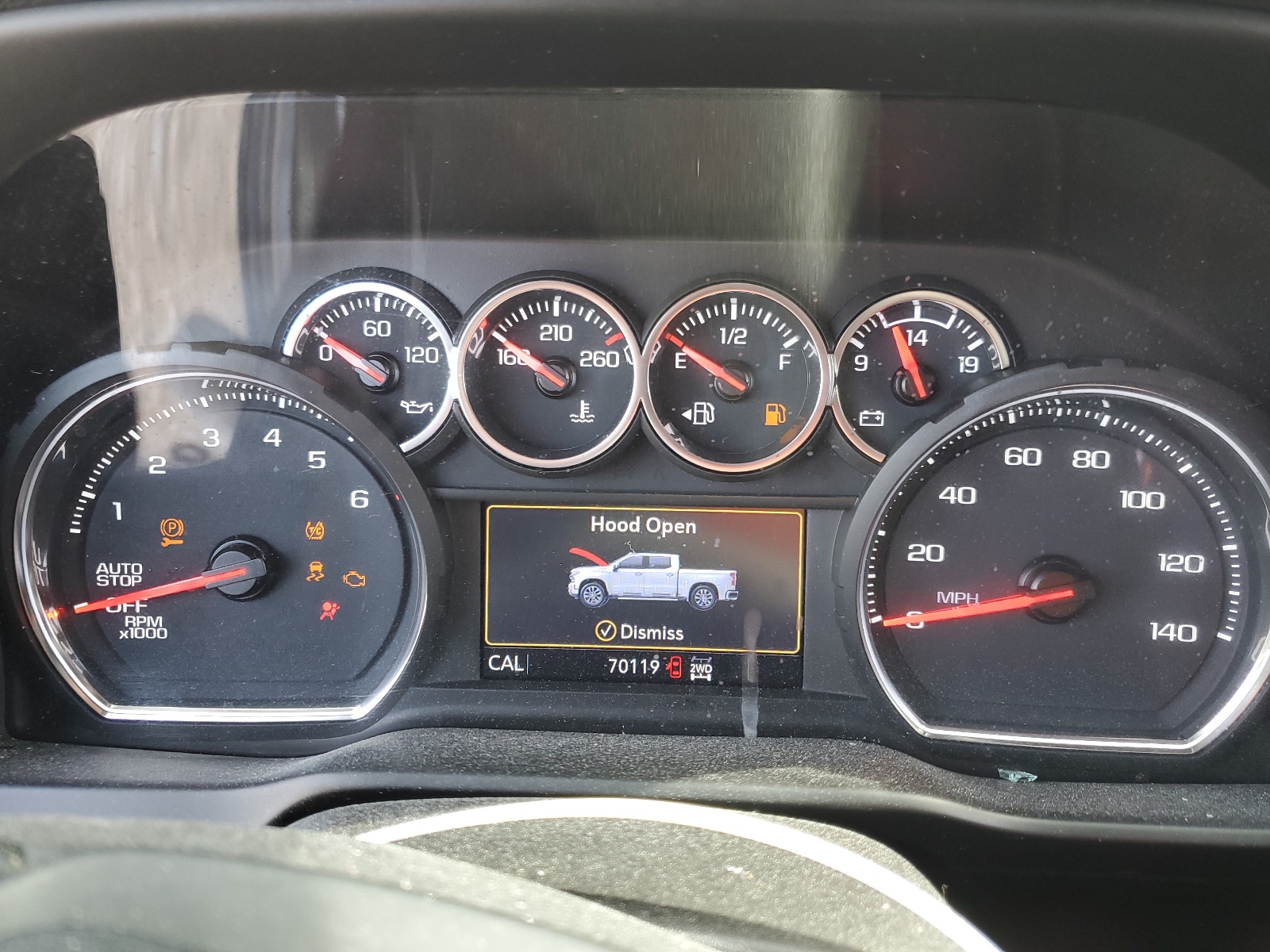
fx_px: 954
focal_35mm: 26
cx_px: 635
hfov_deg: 67.3
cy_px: 476
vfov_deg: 53.1
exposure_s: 1/60.2
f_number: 1.5
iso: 64
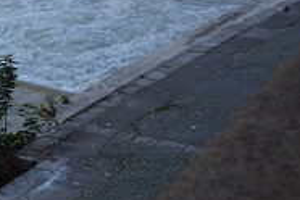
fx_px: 967
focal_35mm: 116
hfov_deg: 16.6
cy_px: -23
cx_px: -95
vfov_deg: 11.6
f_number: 5
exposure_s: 1/320
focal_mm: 24
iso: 100
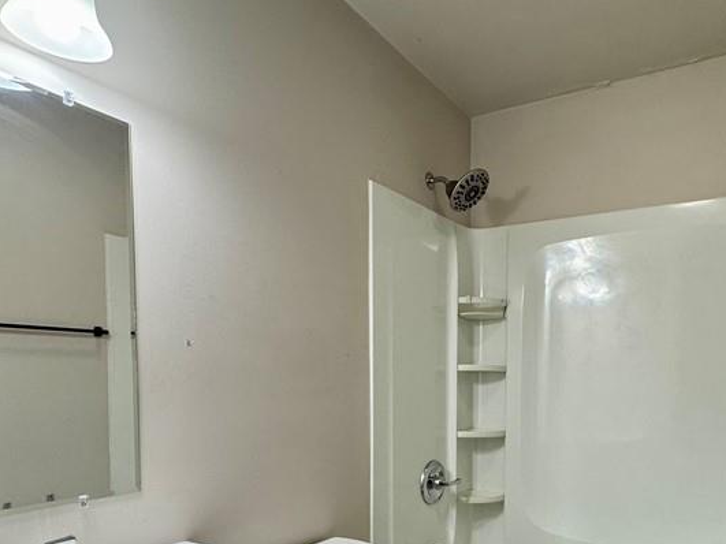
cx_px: 457
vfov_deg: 49.1
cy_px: 416
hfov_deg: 64.3
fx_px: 566
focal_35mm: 27
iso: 200
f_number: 2.2
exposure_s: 1/120
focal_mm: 2.22
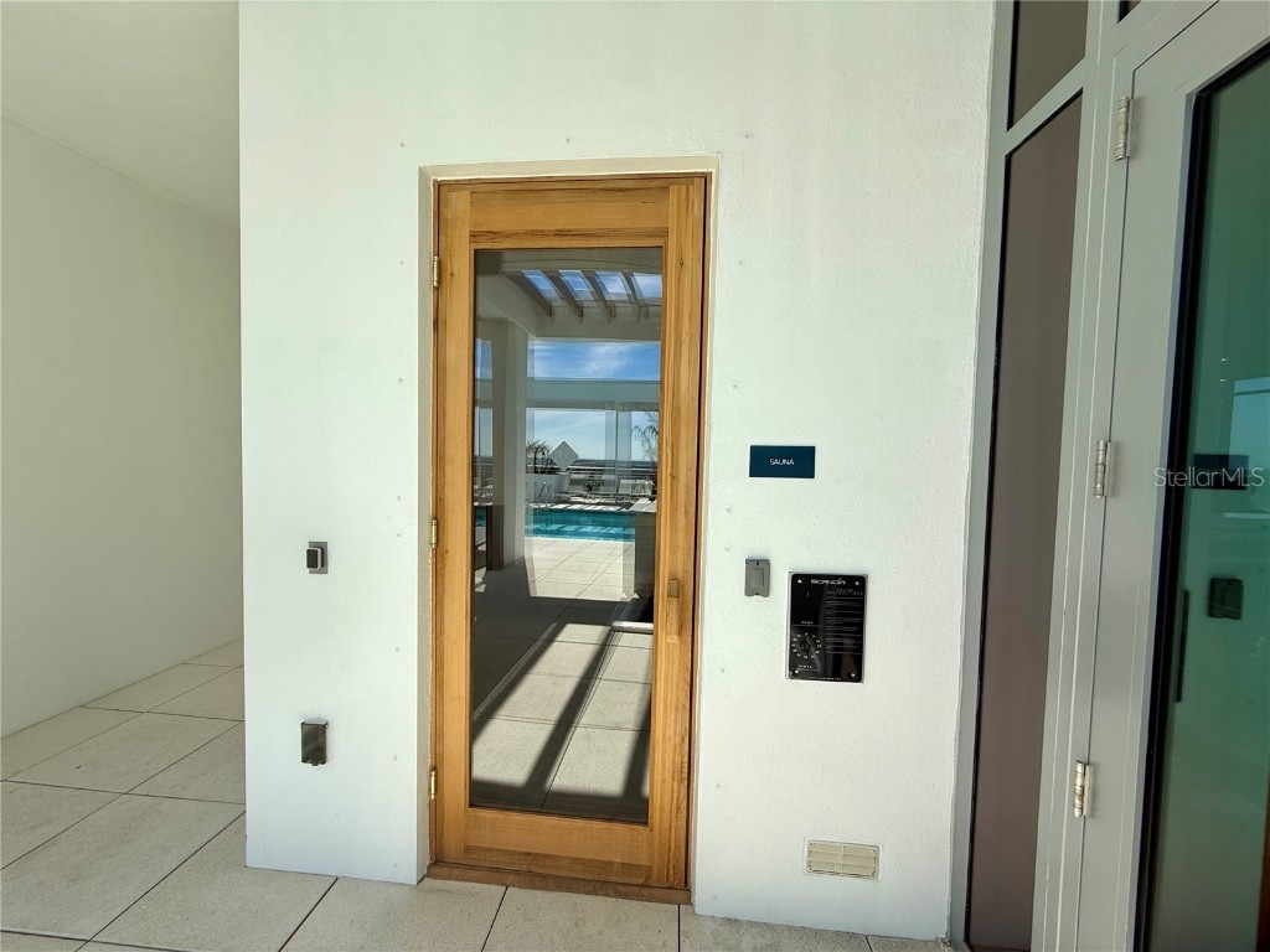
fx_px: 514
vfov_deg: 85.7
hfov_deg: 102.1
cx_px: 635
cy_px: 476
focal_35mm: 14
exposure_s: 1/1399
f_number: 2.2
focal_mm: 2.22
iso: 50
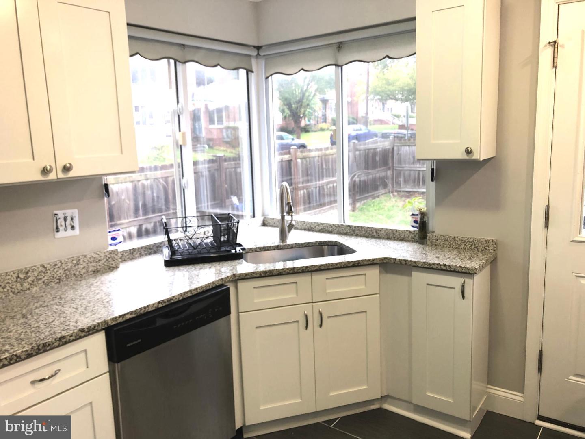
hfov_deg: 63.4
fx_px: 473
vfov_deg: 49.7
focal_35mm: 28
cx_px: 292
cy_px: 220
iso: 40
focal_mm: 3.99
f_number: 1.8
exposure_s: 1/15
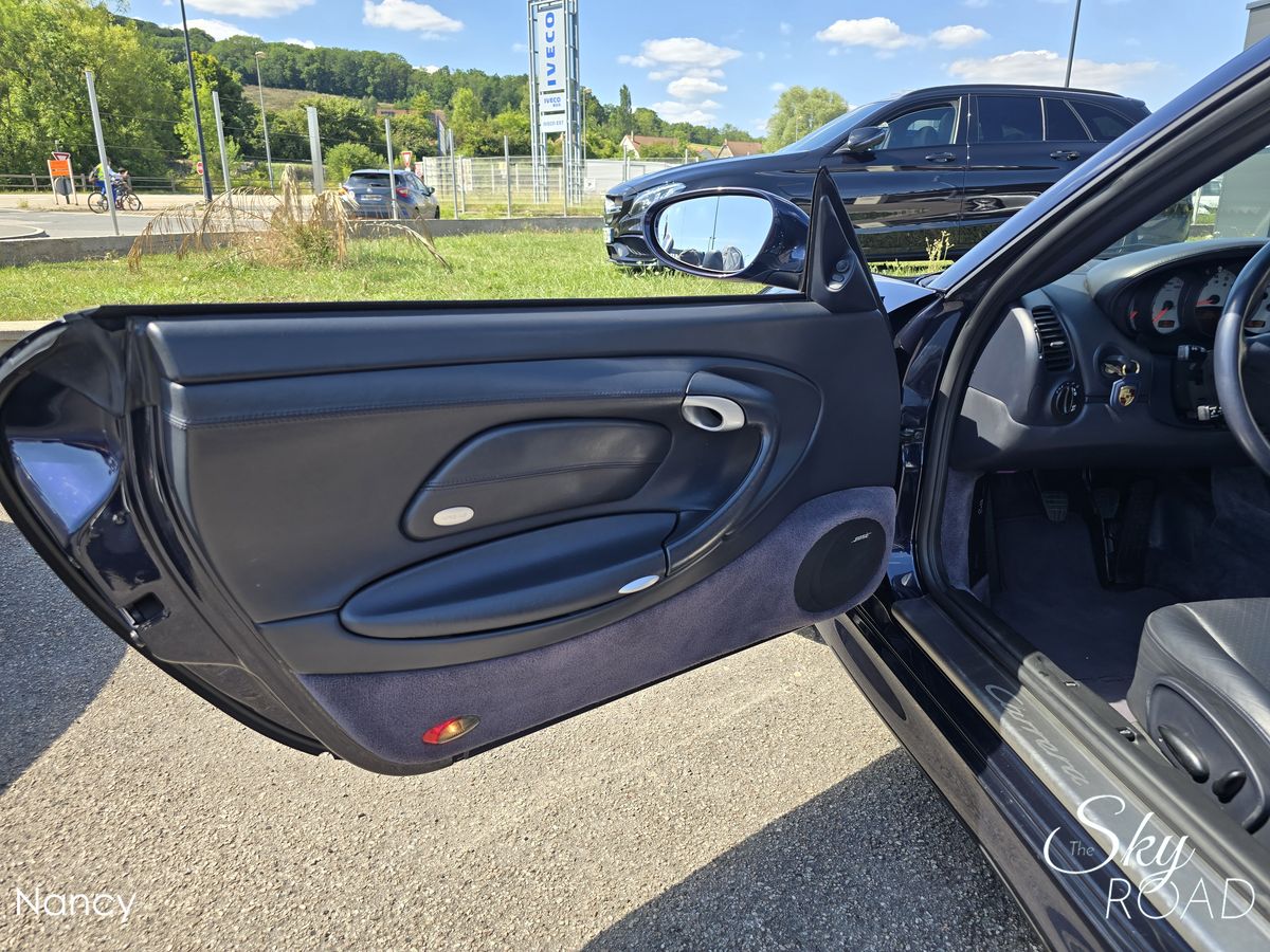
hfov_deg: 73.9
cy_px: 476
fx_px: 844
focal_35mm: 23
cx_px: 635
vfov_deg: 58.9
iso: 12
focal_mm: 6.3
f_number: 1.7
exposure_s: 1/348
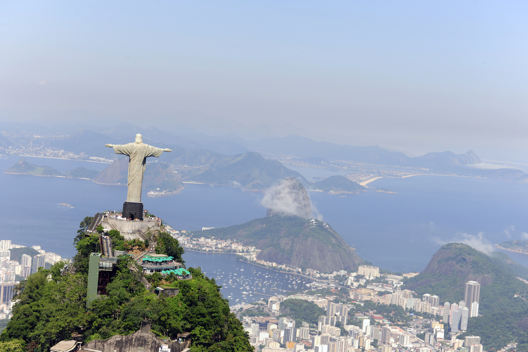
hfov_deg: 28.8
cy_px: 176
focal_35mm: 70
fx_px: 1027
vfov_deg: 19.5
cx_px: 264
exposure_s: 1/200
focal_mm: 70
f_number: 8
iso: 100
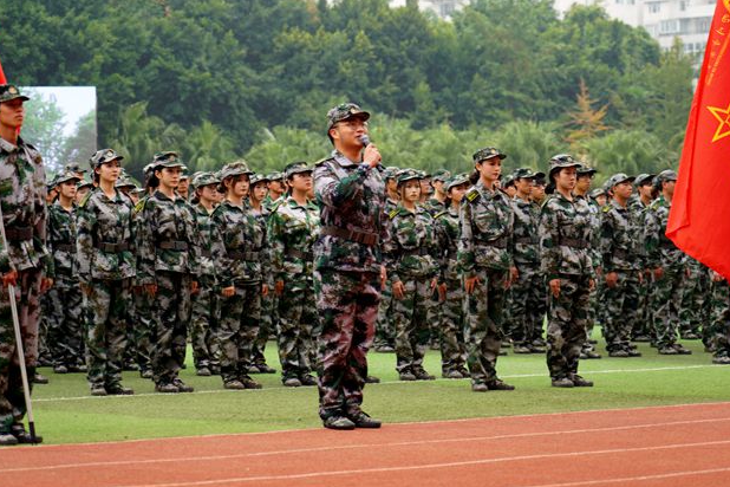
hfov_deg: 15.1
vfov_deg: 10.1
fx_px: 2758
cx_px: 344
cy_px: 180
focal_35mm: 136
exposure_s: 1/125
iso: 125
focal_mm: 105
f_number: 4
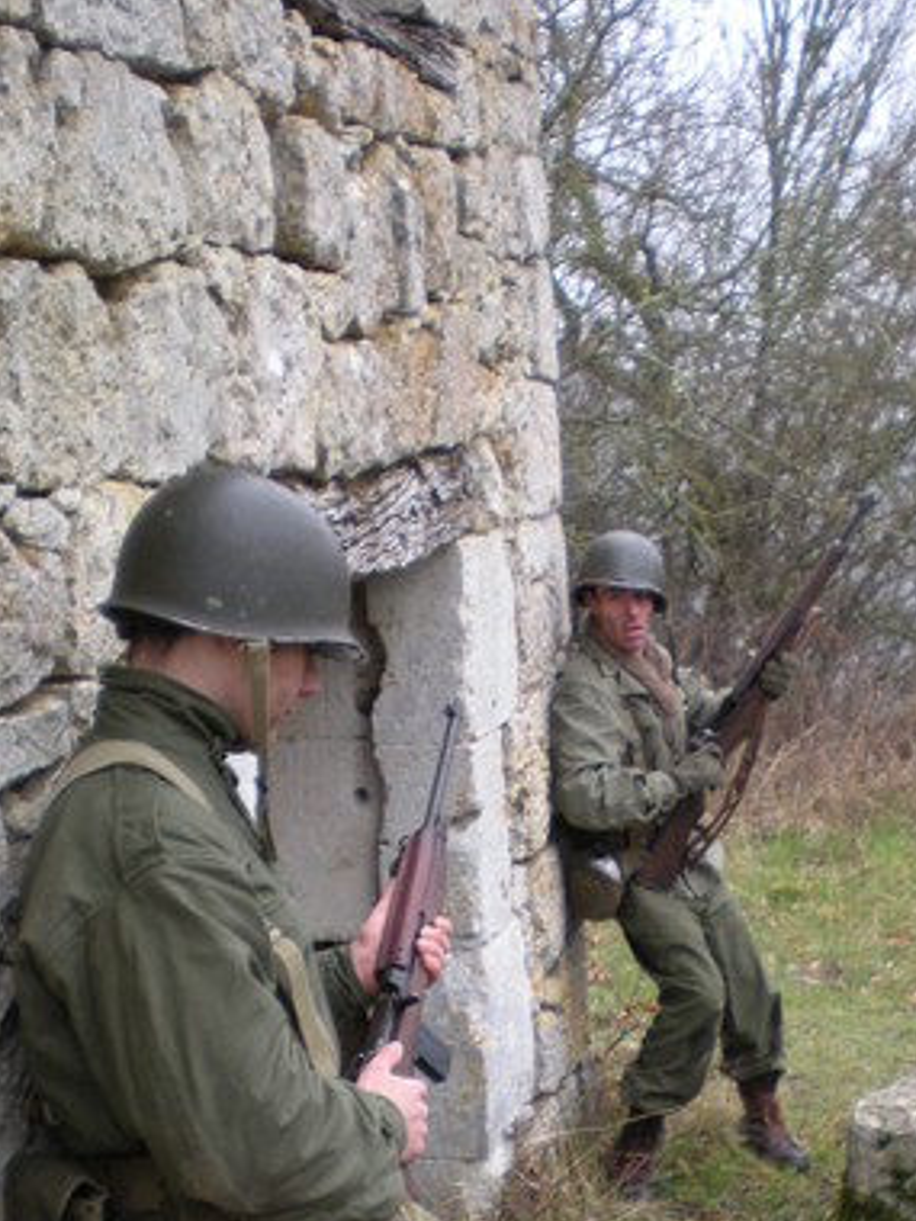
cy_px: 932
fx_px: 2117
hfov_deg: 24.3
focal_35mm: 60
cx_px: 617
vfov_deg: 31.5
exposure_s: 1/60.5
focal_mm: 6.3
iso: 79
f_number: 3.1
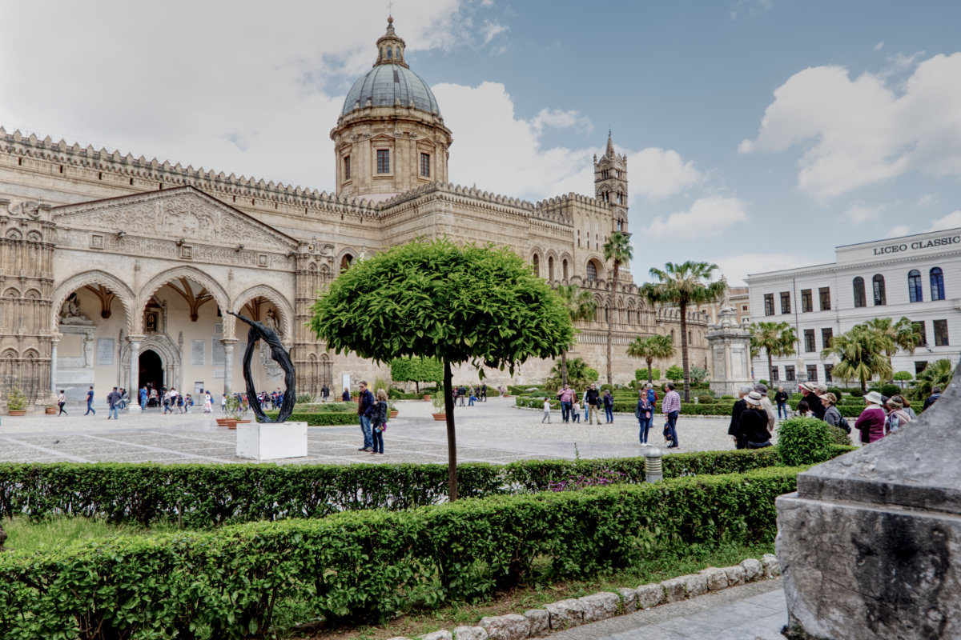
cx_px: 480
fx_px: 641
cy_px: 320
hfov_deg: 73.7
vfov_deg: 53.1
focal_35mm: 24
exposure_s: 1/200
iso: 200
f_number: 8
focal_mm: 16
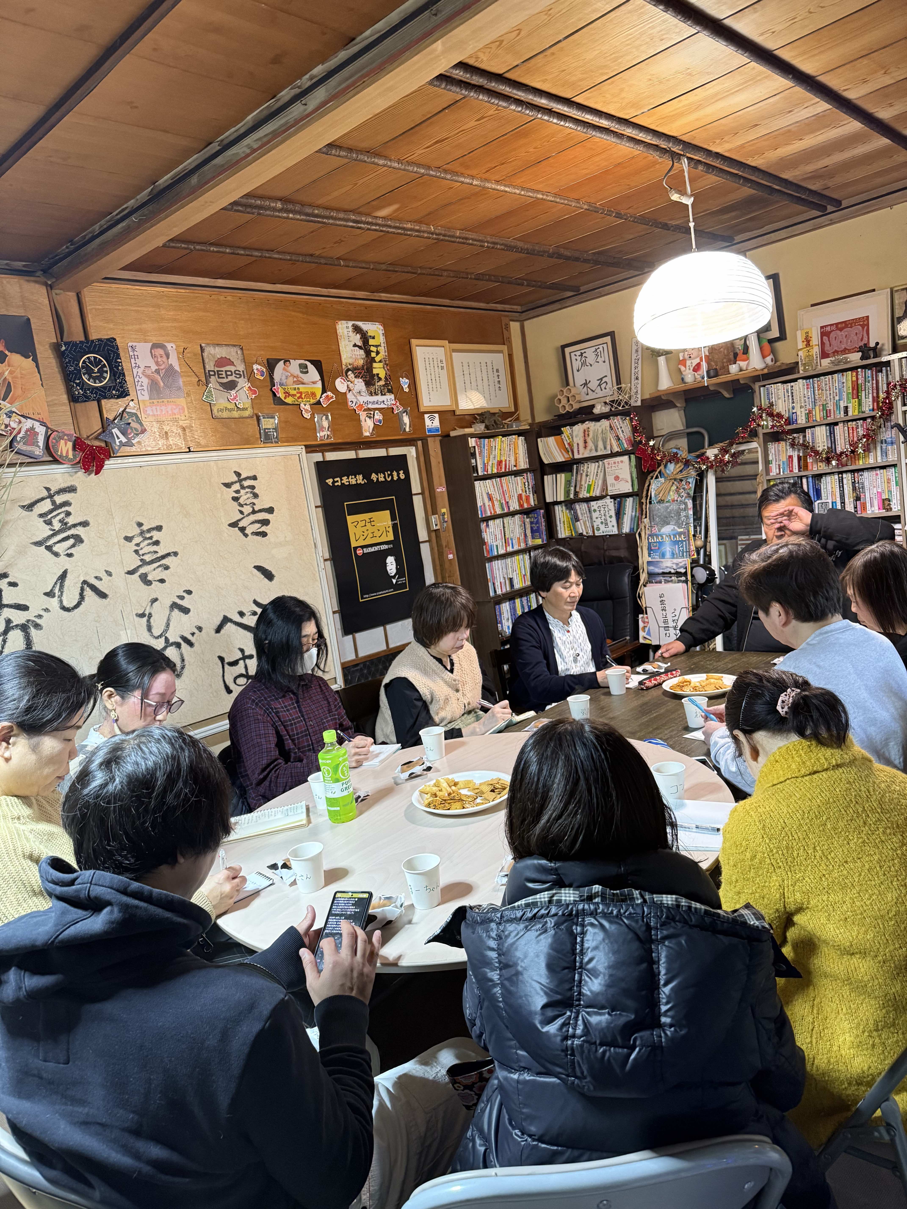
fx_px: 838
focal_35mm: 24
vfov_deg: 71.6
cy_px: 604
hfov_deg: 56.8
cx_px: 454
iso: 320
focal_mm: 6.76
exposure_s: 1/50
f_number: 1.78
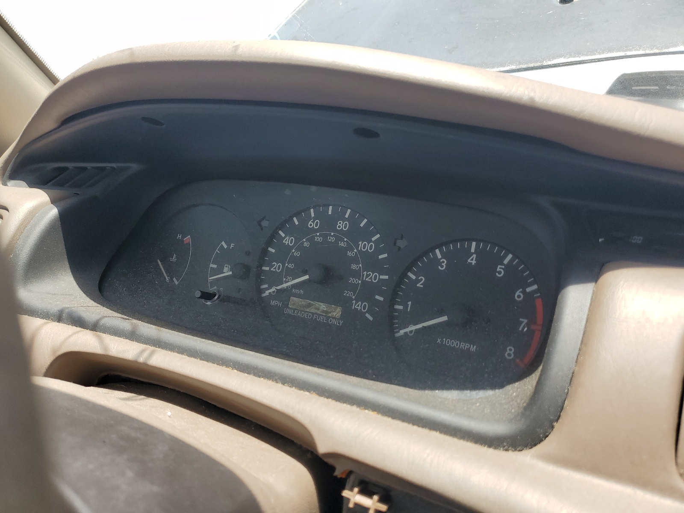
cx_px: 342
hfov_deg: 67.3
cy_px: 256
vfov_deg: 53.1
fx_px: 514
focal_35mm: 26
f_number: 1.5
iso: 50
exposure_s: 1/625
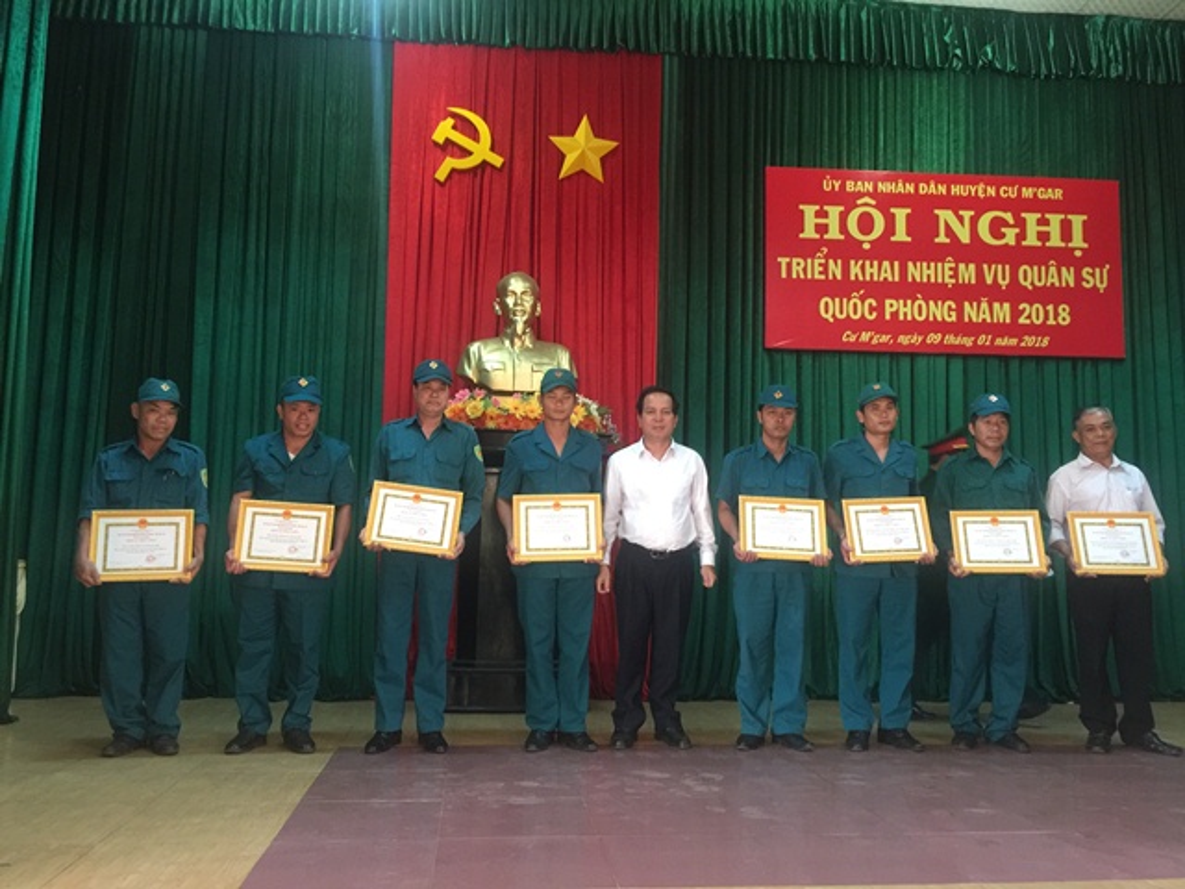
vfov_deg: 48.2
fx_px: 993
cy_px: 444
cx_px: 592
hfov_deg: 61.7
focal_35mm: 29
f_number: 2.2
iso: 160
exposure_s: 1/17
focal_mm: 4.15
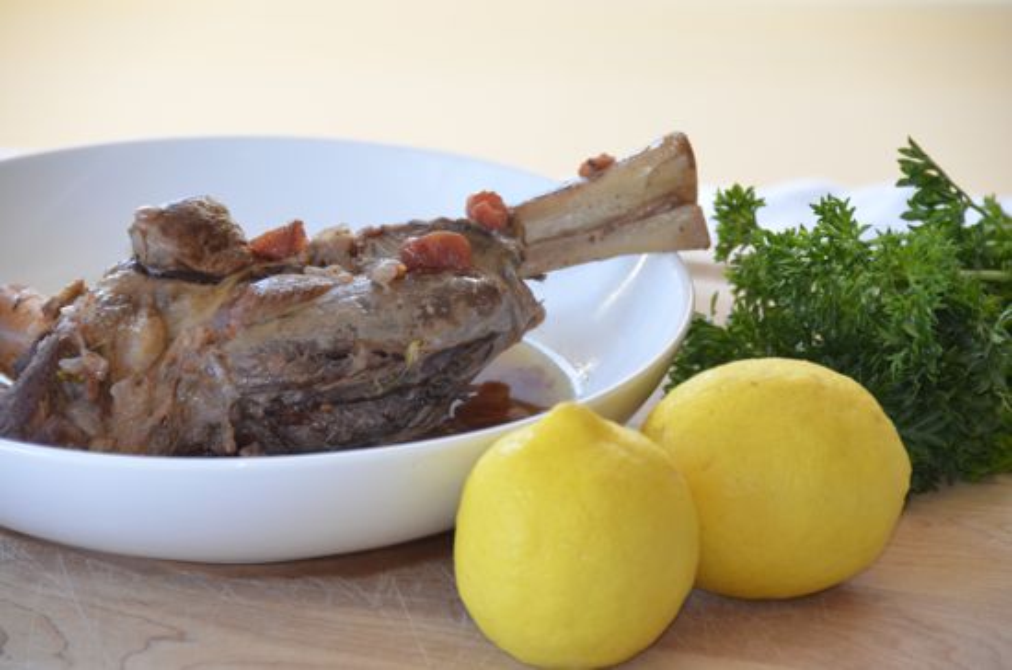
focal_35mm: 300
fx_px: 8414
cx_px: 506
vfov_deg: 4.6
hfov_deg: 6.9
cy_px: 335
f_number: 5.6
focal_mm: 200
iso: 1250
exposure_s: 1/200
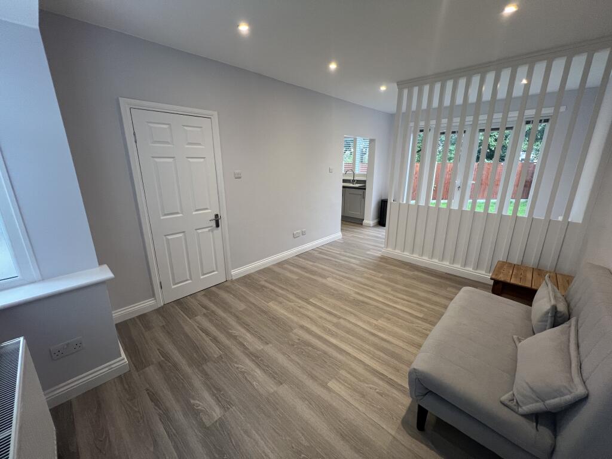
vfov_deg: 89.9
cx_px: 306
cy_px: 230
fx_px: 230
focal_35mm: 13
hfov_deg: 106.2
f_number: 1.8
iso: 125
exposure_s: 1/100
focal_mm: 1.57
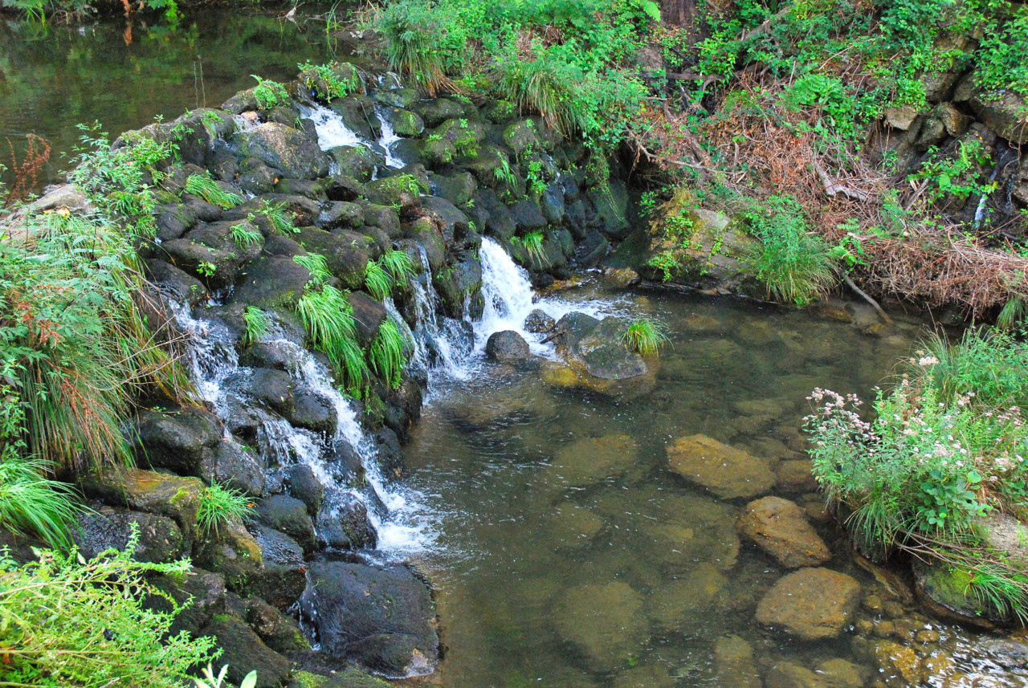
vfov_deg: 35.6
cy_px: 344
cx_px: 514
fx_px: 1072
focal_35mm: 38
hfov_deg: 51.2
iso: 1000
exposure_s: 1/125
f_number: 5.6
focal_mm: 25
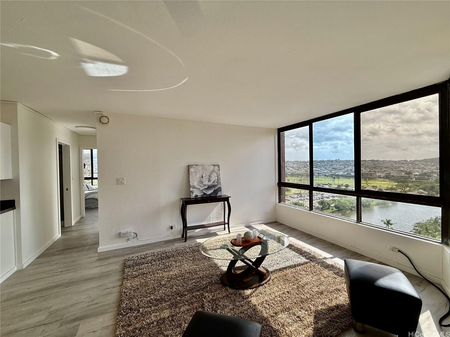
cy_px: 168
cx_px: 225
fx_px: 182
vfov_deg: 85.7
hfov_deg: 102.1
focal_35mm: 14
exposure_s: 1/853
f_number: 2.2
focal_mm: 2.22
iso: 64
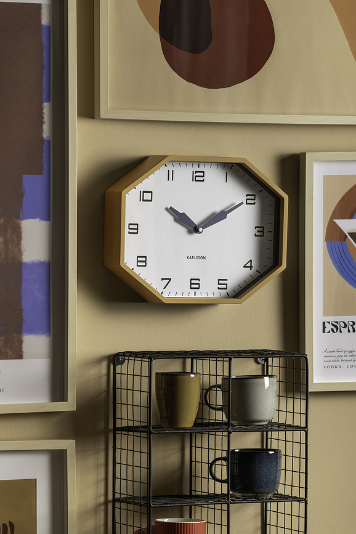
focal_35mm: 165
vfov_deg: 12.5
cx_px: 178
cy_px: 267
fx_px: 2447
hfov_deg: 8.3
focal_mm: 165
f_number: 7.1
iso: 31
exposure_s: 1/125
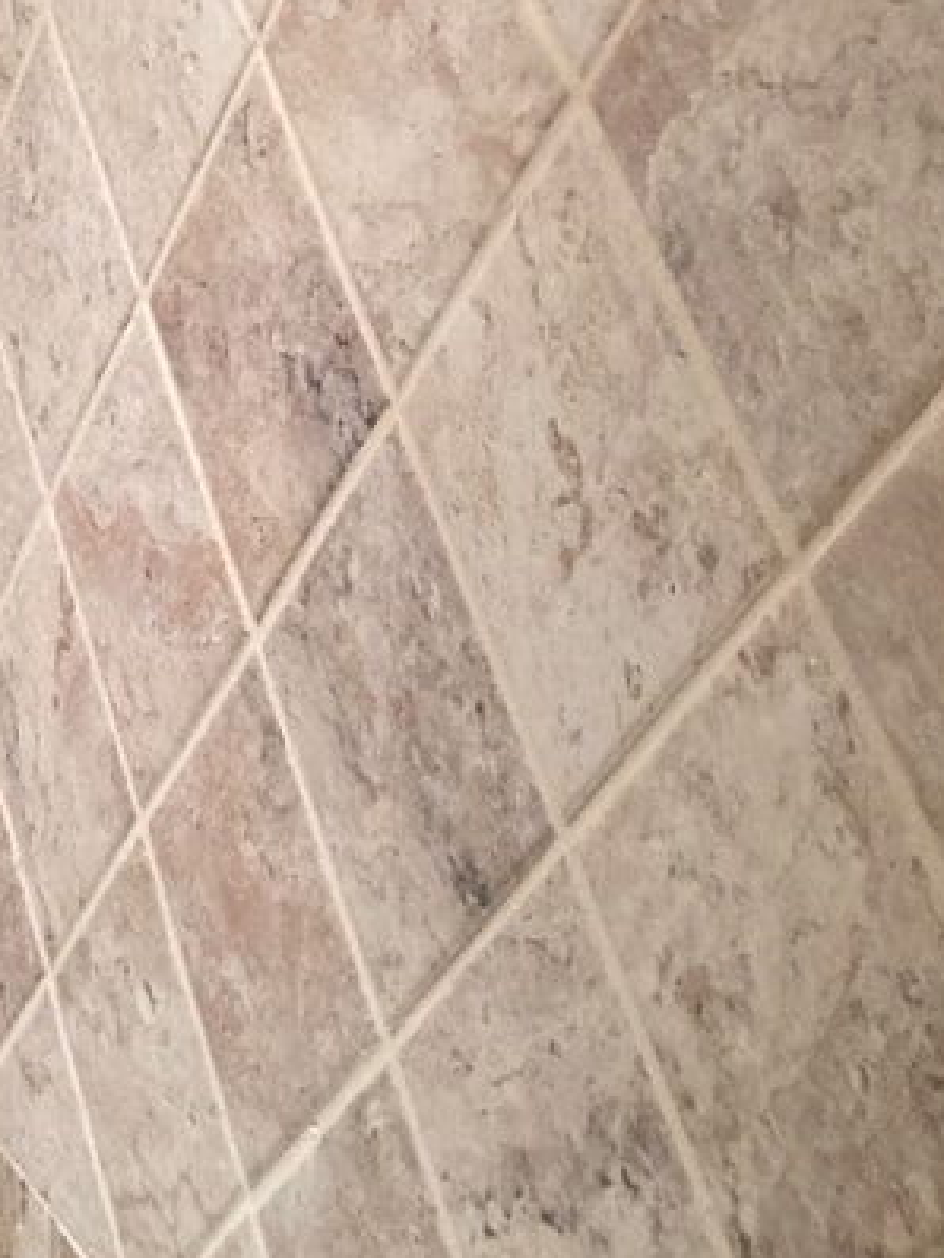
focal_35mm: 73
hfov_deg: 20.0
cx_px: 250
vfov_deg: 26.1
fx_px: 2653
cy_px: 234
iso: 80
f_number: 2.2
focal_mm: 4.15
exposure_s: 1/15
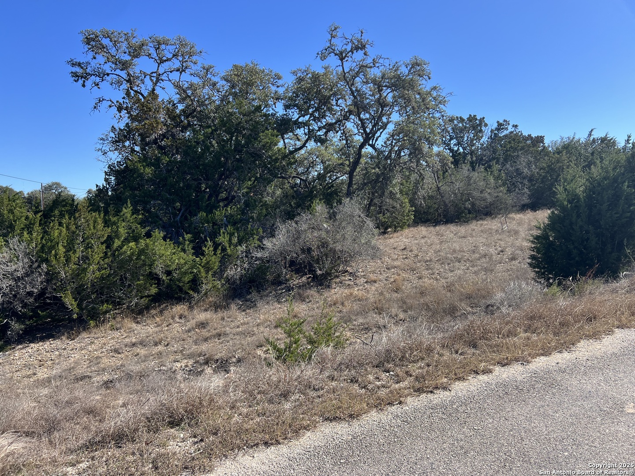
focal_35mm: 26
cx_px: 318
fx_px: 477
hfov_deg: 67.3
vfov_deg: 53.1
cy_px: 238
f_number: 1.5
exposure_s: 1/2208
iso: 50
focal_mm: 5.7
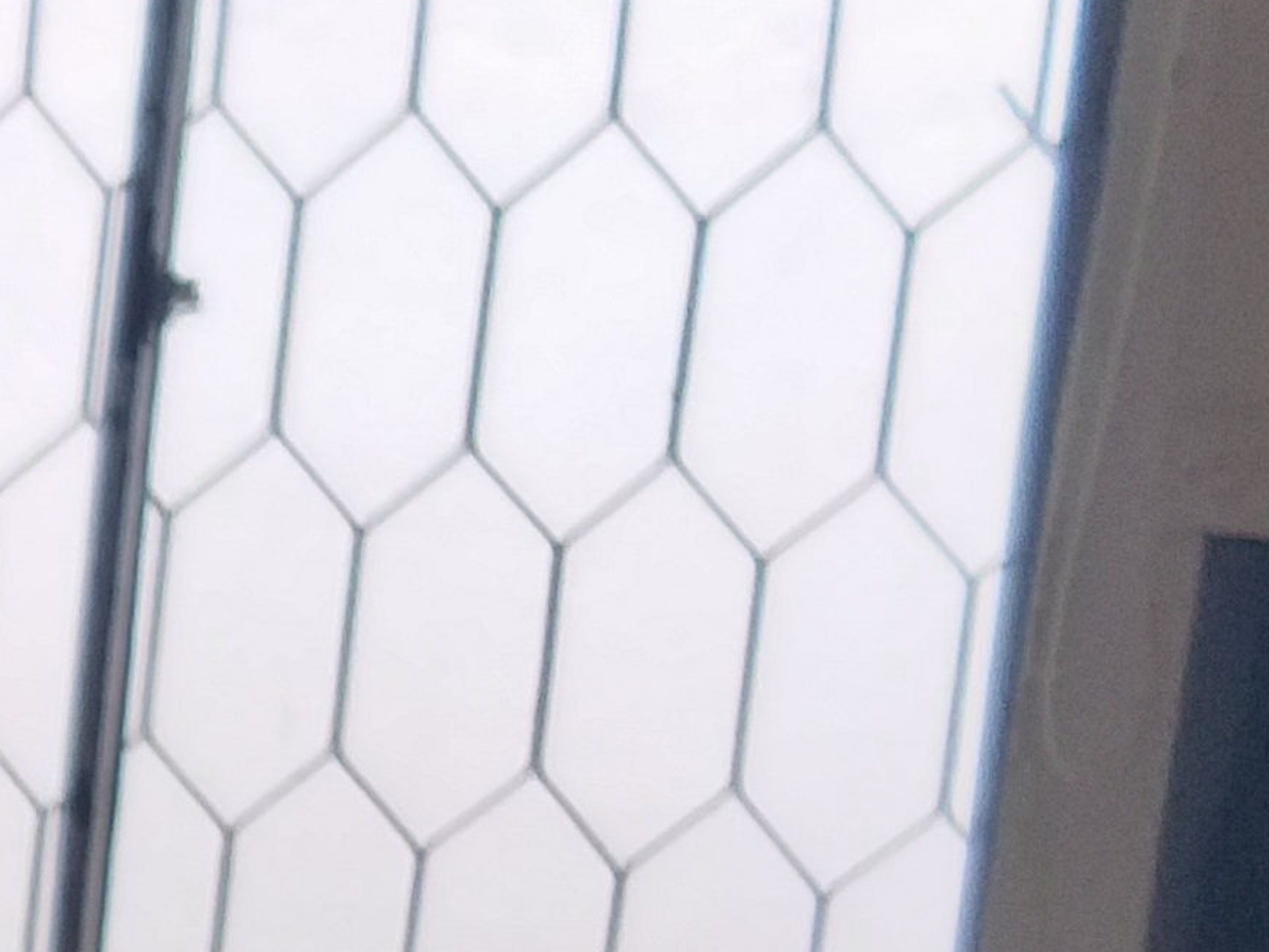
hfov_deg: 13.7
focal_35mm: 137
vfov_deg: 10.5
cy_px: 1292
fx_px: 5022
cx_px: -486
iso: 100
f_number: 1.7
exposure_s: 1/60
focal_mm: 3.93
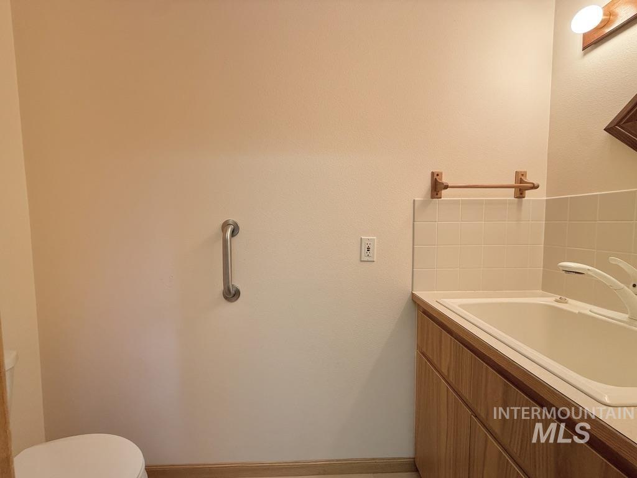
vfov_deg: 85.7
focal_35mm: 14
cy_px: 239
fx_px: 258
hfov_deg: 102.1
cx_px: 318
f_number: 2.2
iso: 125
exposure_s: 1/120
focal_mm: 2.22
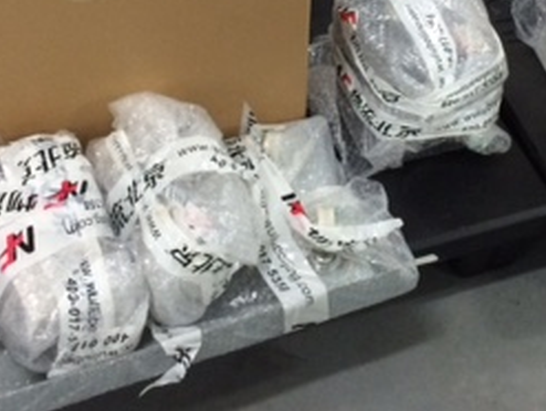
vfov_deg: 18.7
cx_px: 374
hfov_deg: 25.8
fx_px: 1185
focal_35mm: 75
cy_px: -66
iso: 200
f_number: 2.2
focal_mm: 4.15
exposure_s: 1/30
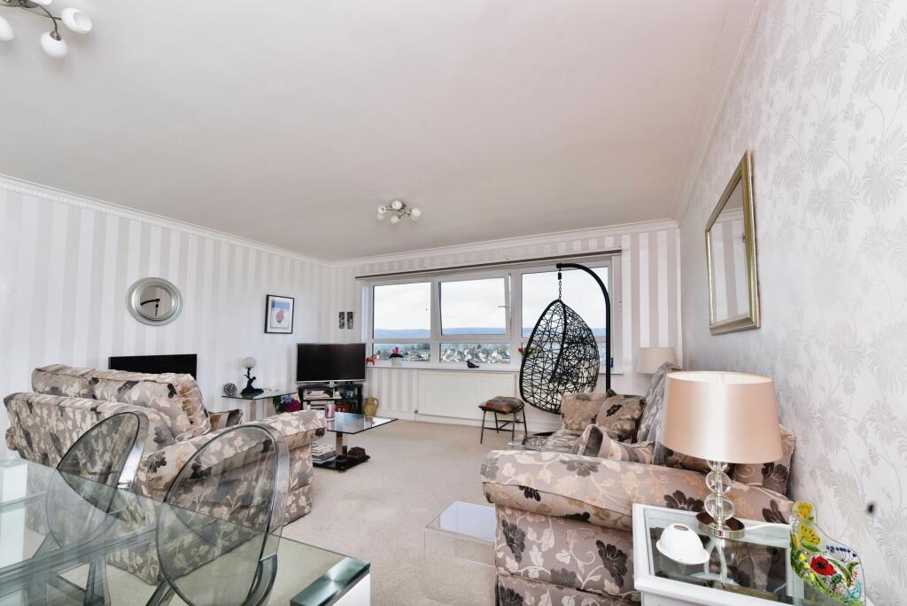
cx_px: 454
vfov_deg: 81.3
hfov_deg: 104.2
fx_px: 353
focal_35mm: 14
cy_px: 303
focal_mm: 14
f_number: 8
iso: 400
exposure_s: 1/250
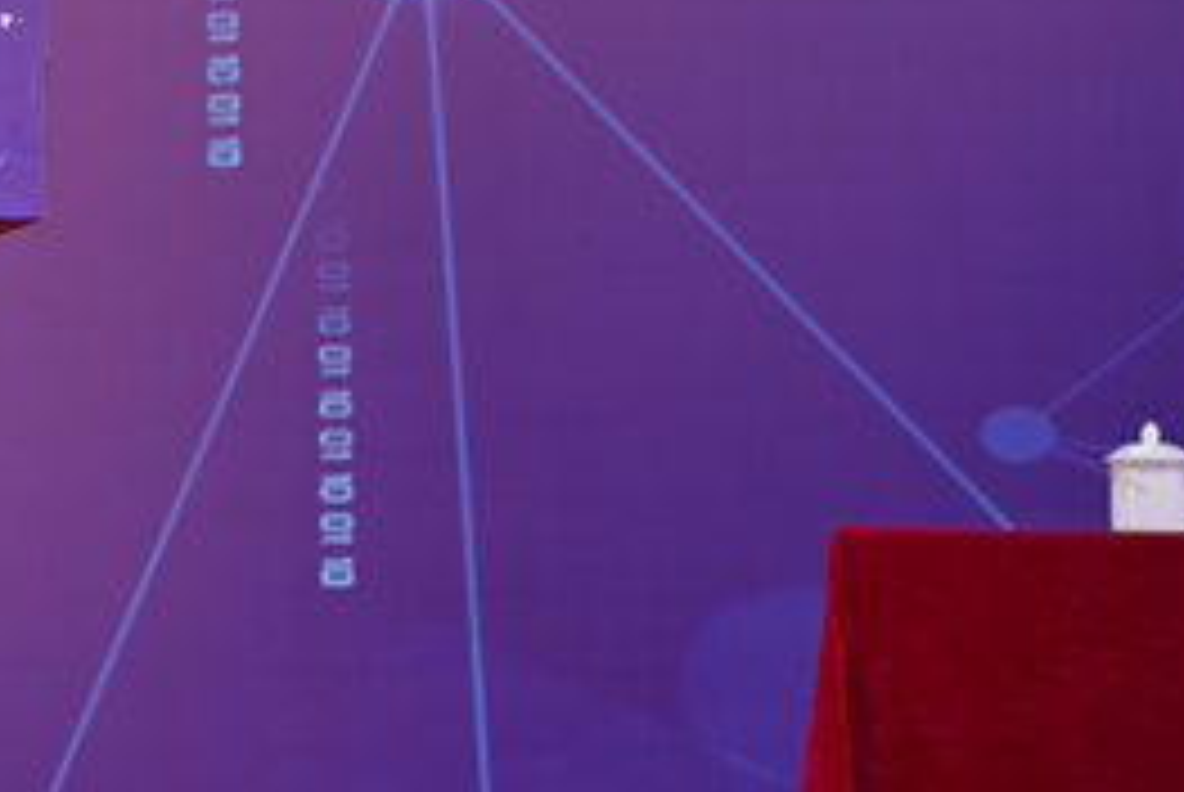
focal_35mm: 167
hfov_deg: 11.8
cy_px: 160
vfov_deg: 8.2
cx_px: -549
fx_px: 5498
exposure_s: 1/250
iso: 100
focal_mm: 55
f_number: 4
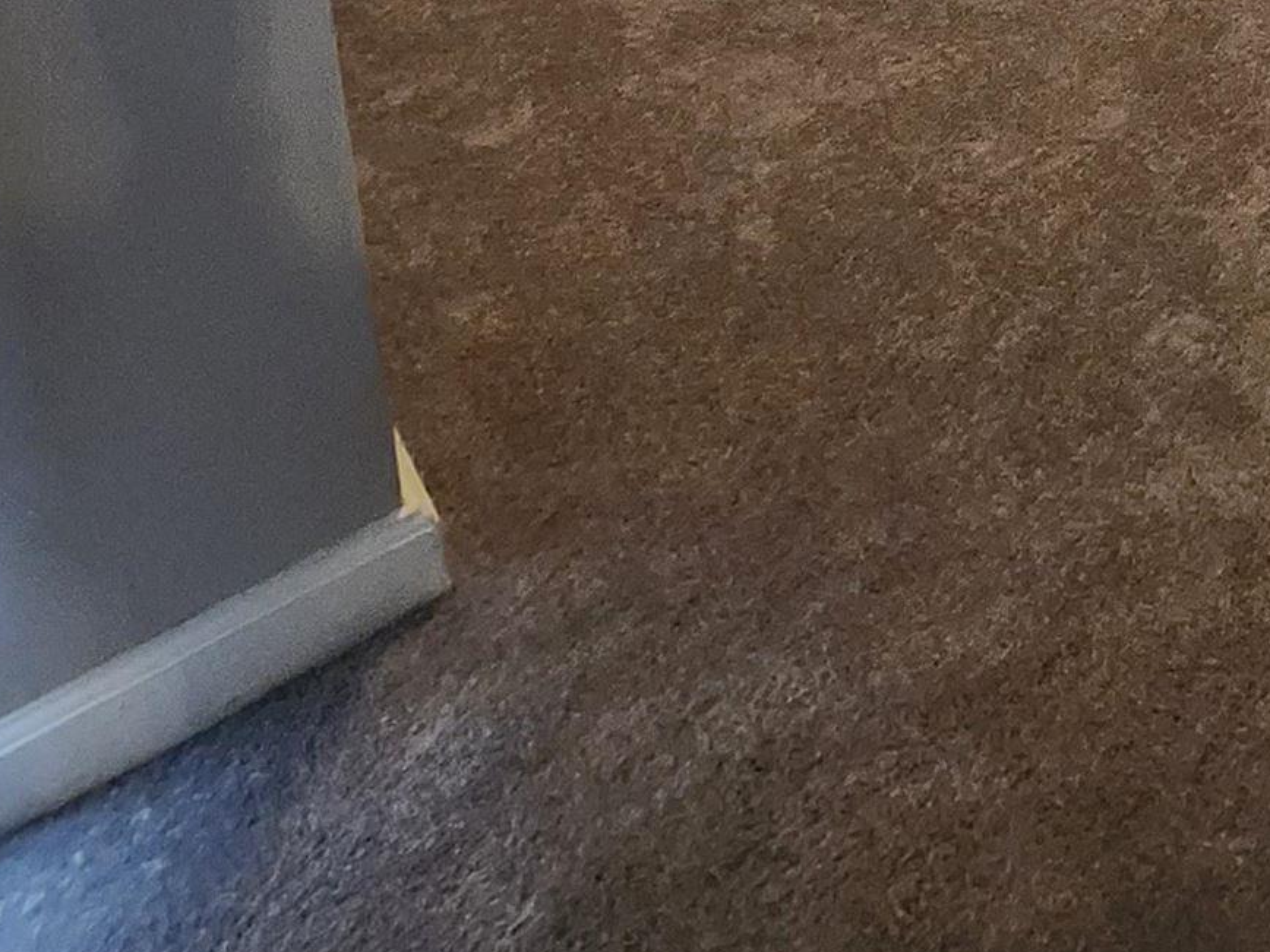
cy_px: -712
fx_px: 1688
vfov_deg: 21.7
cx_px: 1732
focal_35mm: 46
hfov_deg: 30.4
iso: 320
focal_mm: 1.74
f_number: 2.2
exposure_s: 1/40
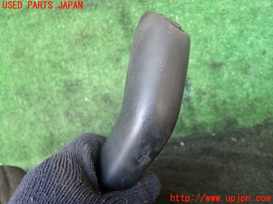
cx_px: 136
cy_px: 102
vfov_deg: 46.8
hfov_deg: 60.0
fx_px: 237
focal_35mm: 30
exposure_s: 1/30
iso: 200
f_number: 2.3
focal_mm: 5.4
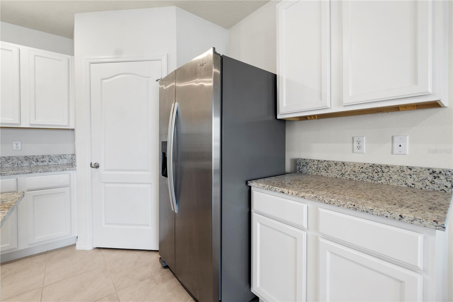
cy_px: 151
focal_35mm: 15
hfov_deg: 100.4
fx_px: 189
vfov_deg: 77.3
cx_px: 226
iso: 100
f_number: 8
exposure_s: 1.3
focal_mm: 10
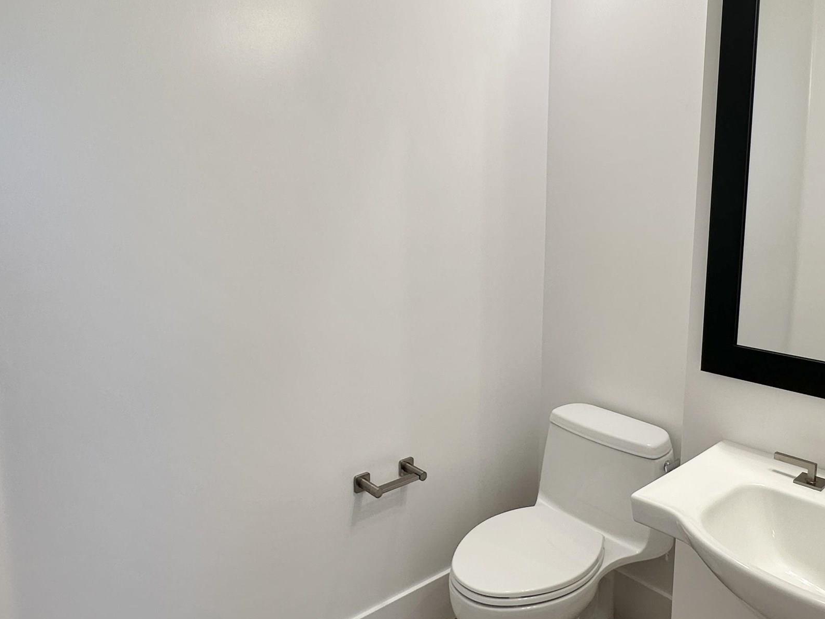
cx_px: 461
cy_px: 273
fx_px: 644
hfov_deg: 65.1
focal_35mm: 27
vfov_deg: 51.2
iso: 64
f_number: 2.2
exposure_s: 1/120
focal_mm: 2.22
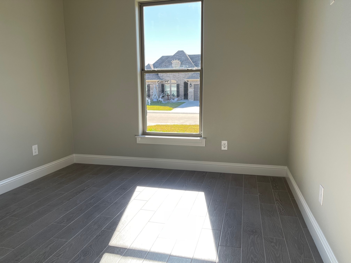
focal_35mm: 26
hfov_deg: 67.3
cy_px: 132
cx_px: 176
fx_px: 264
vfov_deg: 53.1
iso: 32
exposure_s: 1/402
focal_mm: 5.1
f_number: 1.6
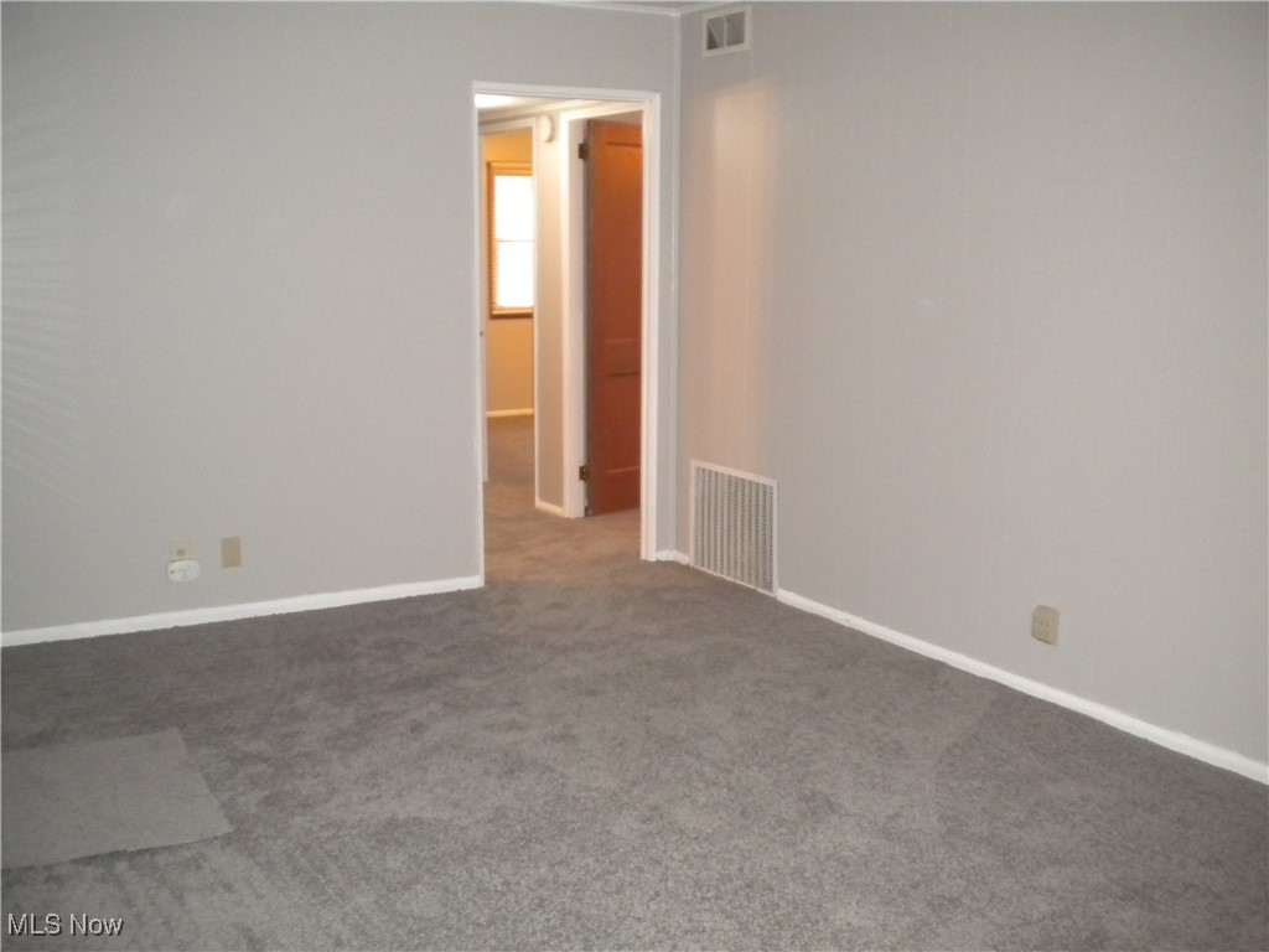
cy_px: 476
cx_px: 634
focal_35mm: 35
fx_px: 1283
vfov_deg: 40.7
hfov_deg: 52.6
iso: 404
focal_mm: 6.3
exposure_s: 1/30
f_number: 3.1
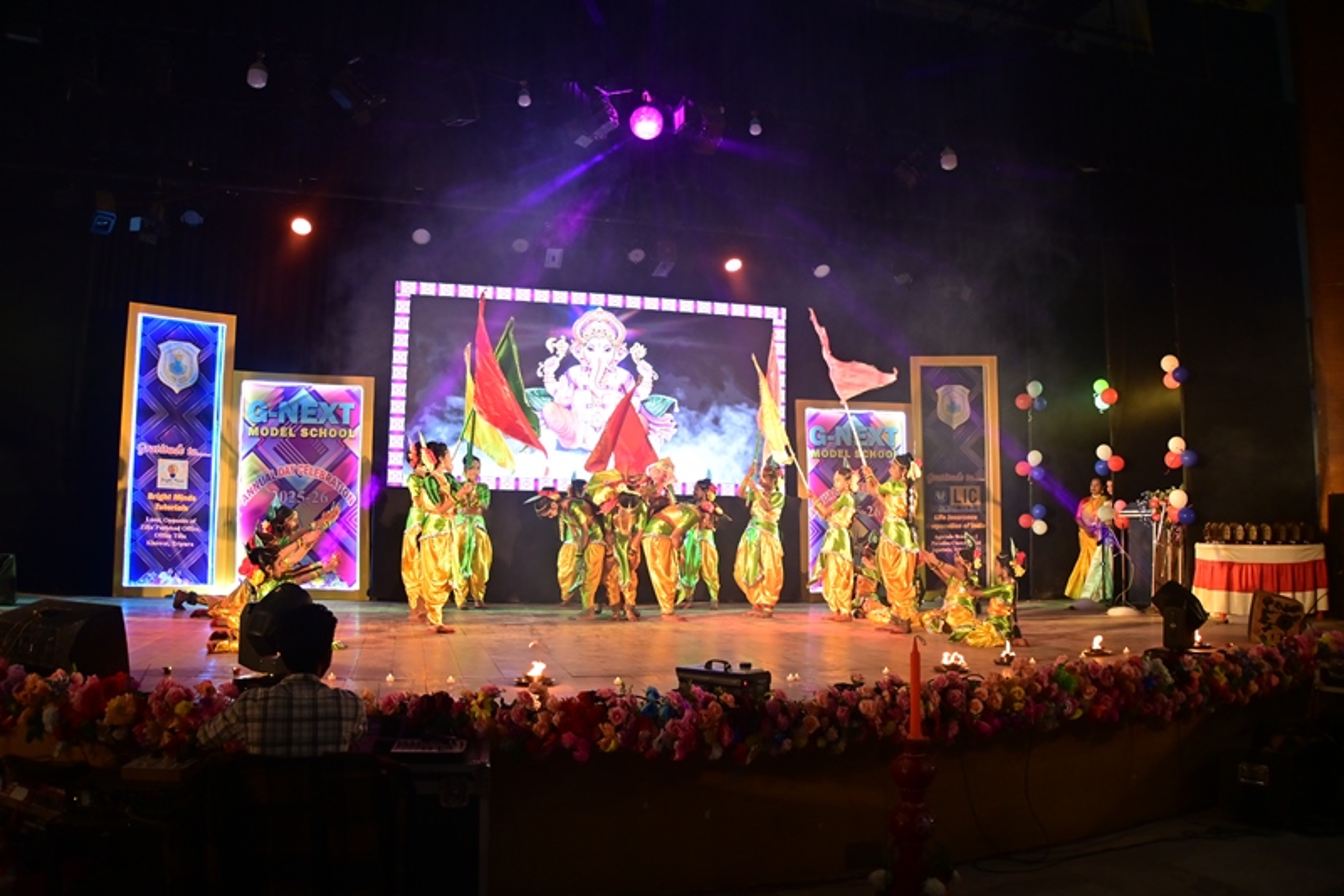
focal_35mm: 46
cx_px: 672
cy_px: 448
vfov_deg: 29.4
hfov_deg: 43.0
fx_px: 1708
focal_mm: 30.5
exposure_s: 1/100
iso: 640
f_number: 5
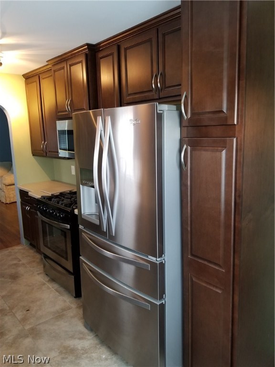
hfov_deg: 53.1
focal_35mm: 26
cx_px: 138
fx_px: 275
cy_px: 184
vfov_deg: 67.3
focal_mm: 4.25
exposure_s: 1/15
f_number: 1.7
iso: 250
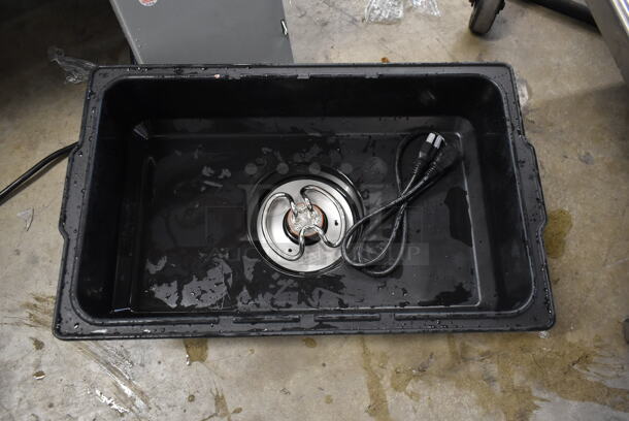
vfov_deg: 43.7
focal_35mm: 30
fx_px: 525
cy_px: 210
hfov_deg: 61.9
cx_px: 314
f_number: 3.5
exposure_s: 1/30
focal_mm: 20
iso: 1800
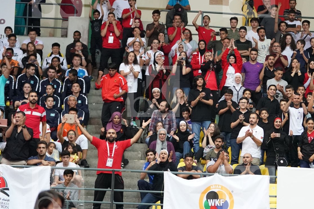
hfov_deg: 13.2
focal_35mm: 155
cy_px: 91
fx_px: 1352
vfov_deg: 8.9
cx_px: 249
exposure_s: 1/1000
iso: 6400
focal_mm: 96
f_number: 2.8
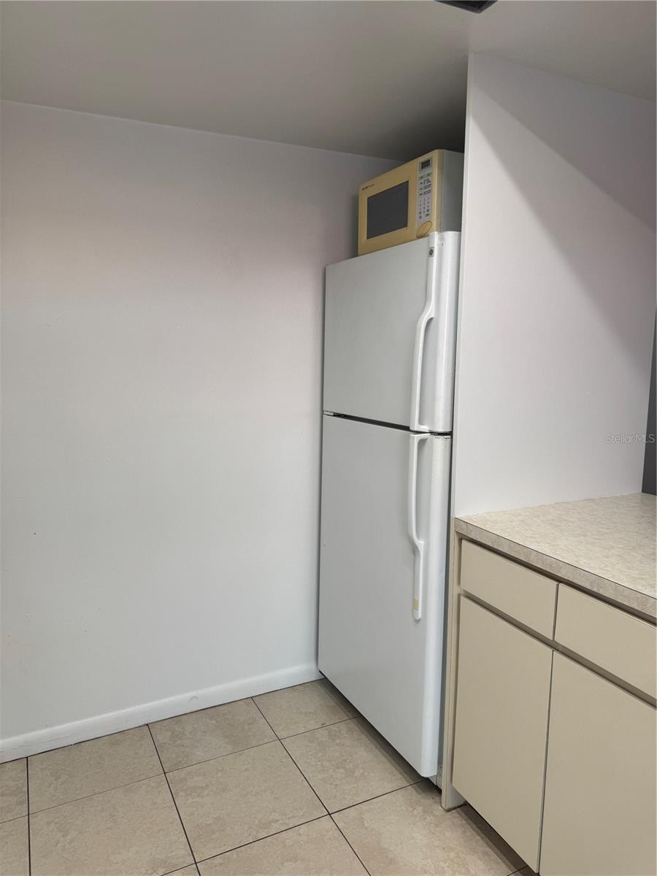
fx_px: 607
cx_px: 328
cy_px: 438
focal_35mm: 24
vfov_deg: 71.6
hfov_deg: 56.8
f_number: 1.78
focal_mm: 6.76
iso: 64
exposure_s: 1/171
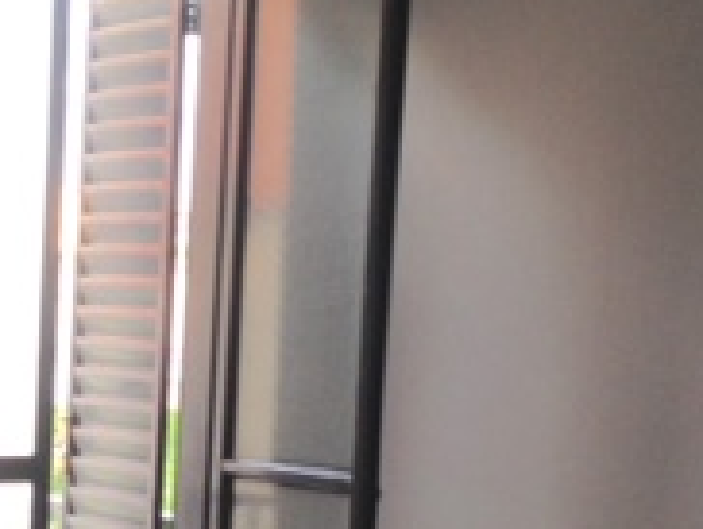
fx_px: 2501
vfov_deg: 11.9
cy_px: 583
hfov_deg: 15.9
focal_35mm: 123
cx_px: 170
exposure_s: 1/20
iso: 64
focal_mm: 4.28
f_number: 2.4
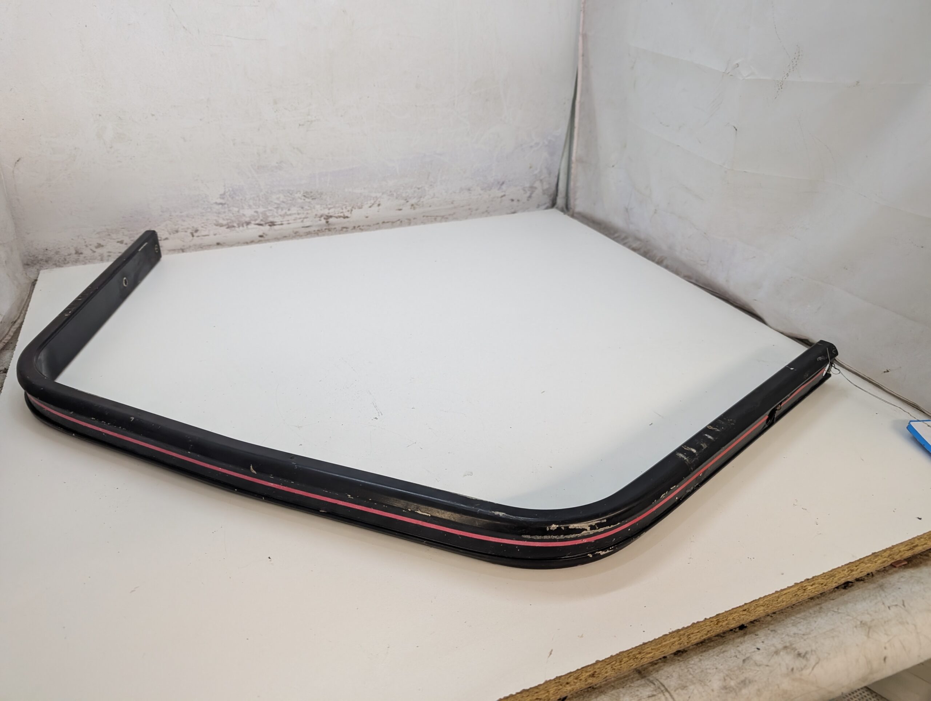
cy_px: 350
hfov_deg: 71.5
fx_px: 646
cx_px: 466
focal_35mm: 24
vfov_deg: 56.9
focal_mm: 6.9
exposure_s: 1/65
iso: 160
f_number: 1.68
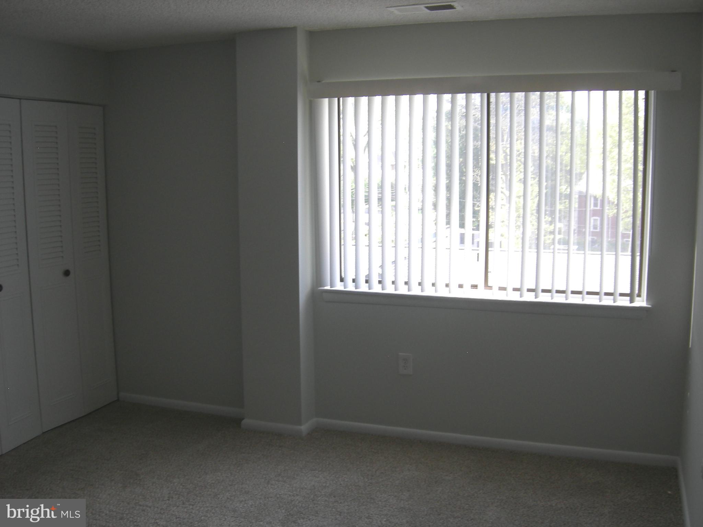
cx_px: 352
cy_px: 264
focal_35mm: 36
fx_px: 731
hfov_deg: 51.4
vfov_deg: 39.7
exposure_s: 1/77.3
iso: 64
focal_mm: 7.5
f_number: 3.8
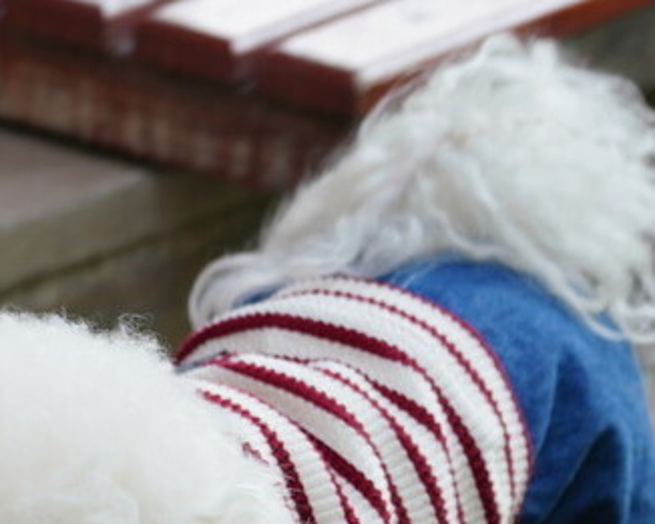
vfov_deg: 4.3
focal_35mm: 363
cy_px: 625
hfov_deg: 5.3
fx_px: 7039
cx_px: 253
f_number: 4
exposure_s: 1/160
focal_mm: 105
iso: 250
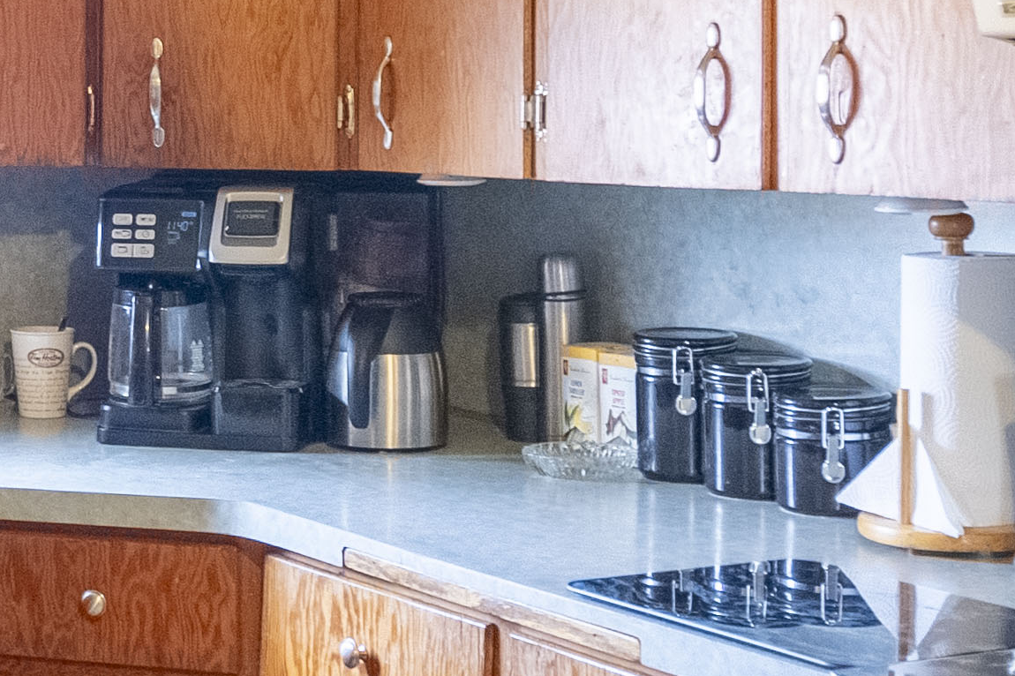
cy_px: 99
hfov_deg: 23.4
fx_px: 2339
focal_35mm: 83
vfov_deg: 16.3
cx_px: -3
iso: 3200
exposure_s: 1/250
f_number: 4
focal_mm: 16
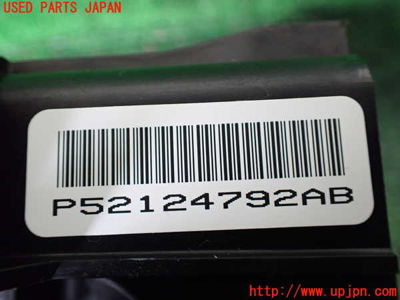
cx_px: 200
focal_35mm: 30
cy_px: 150
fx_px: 347
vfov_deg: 46.8
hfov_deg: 60.0
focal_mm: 5.4
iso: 800
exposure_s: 1/125
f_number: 2.3
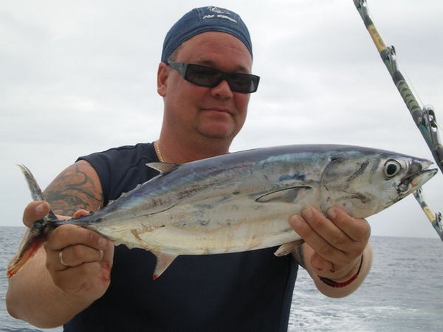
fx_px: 895
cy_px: 166
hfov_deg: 27.8
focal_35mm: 70
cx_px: 222
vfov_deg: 21.0
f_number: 6.5
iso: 50
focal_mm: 12.3
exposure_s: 1/200
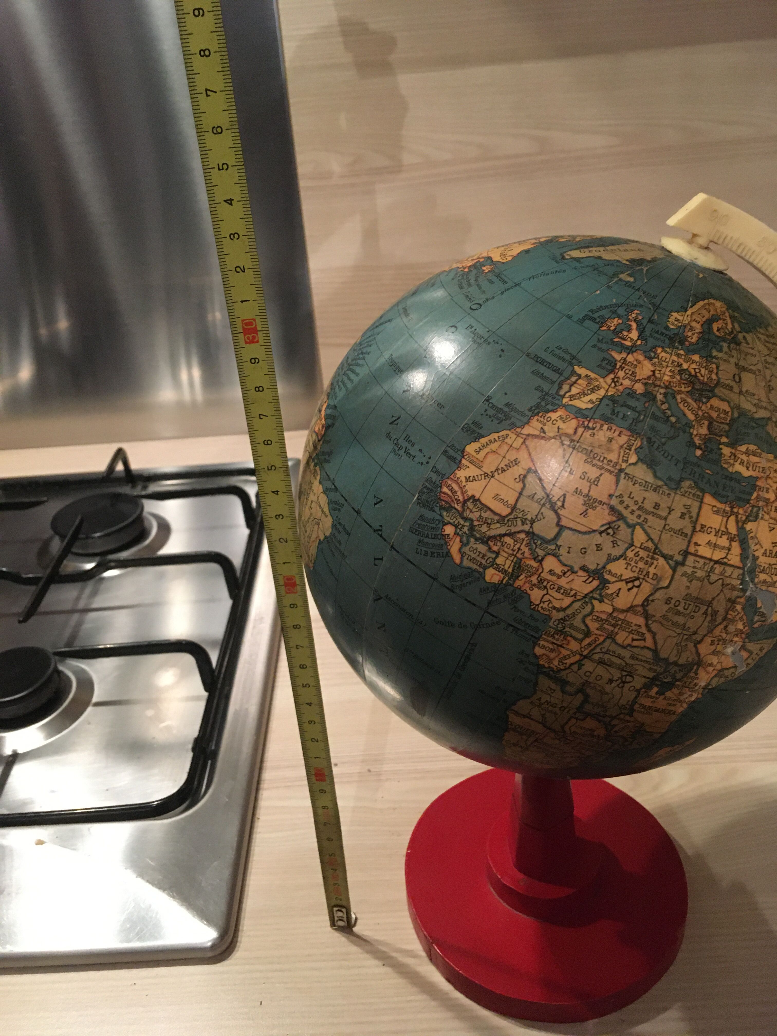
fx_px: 868
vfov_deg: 61.7
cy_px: 518
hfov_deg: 48.2
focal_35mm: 29
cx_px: 388
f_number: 2.2
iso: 200
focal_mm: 4.15
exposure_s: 1/25
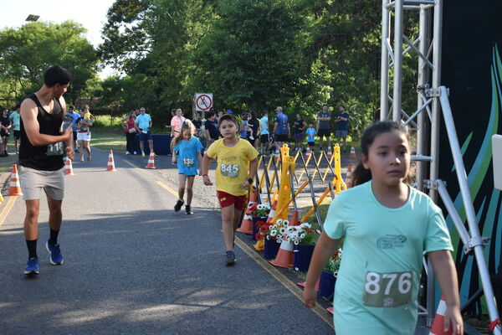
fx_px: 795
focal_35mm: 57
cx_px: 251
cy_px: 168
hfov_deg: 35.1
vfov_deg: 23.8
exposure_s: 1/1000
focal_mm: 38
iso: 720
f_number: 4.8
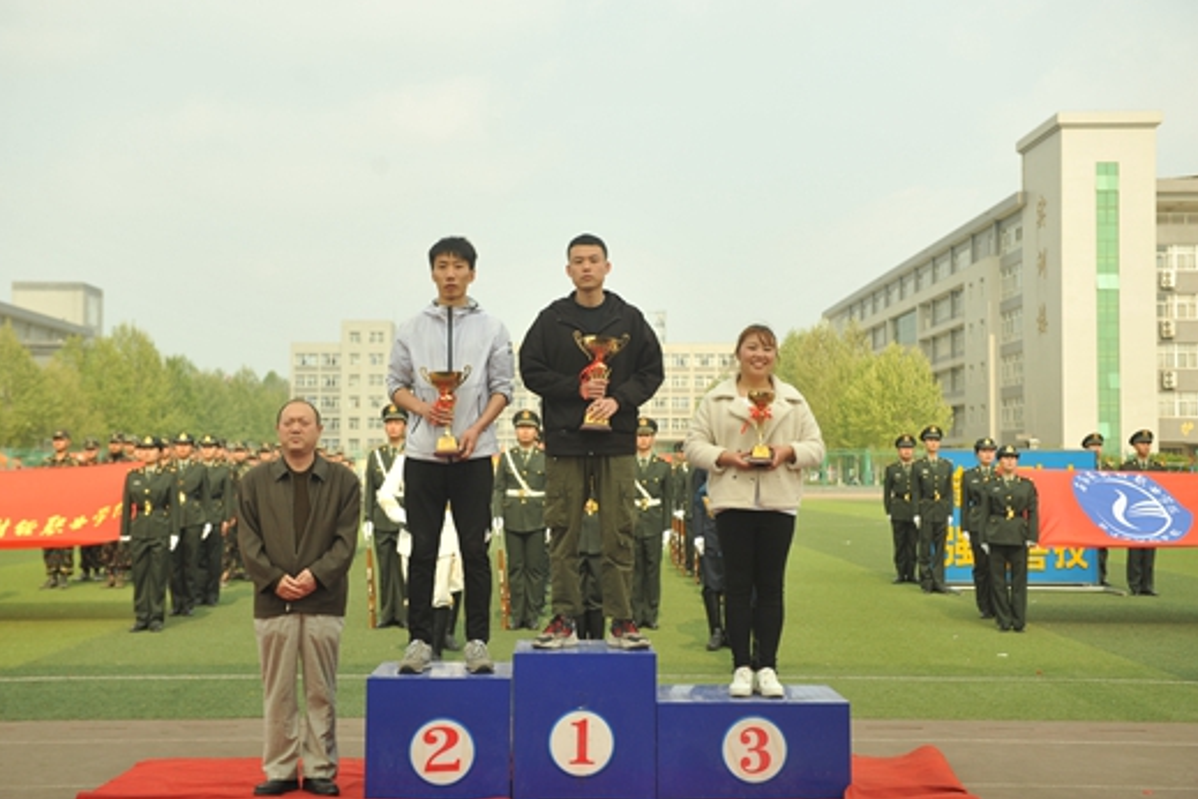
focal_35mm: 49
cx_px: 591
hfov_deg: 40.3
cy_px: 398
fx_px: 1630
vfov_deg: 27.5
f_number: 4.5
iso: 800
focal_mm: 48
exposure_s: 1/2500
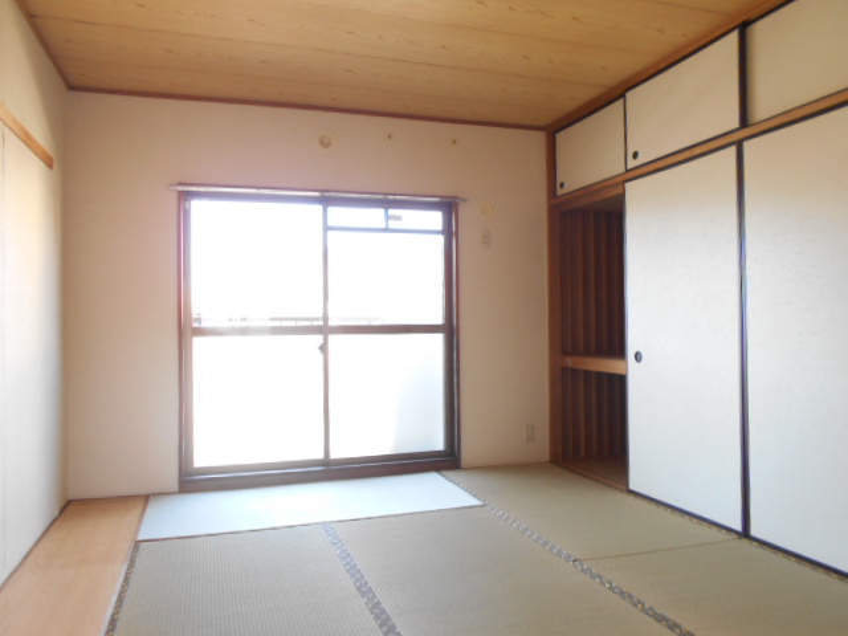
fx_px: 637
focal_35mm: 26
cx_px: 424
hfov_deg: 67.3
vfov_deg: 53.1
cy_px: 318
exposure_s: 1/30
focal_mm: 4.6
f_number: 3.2
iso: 180
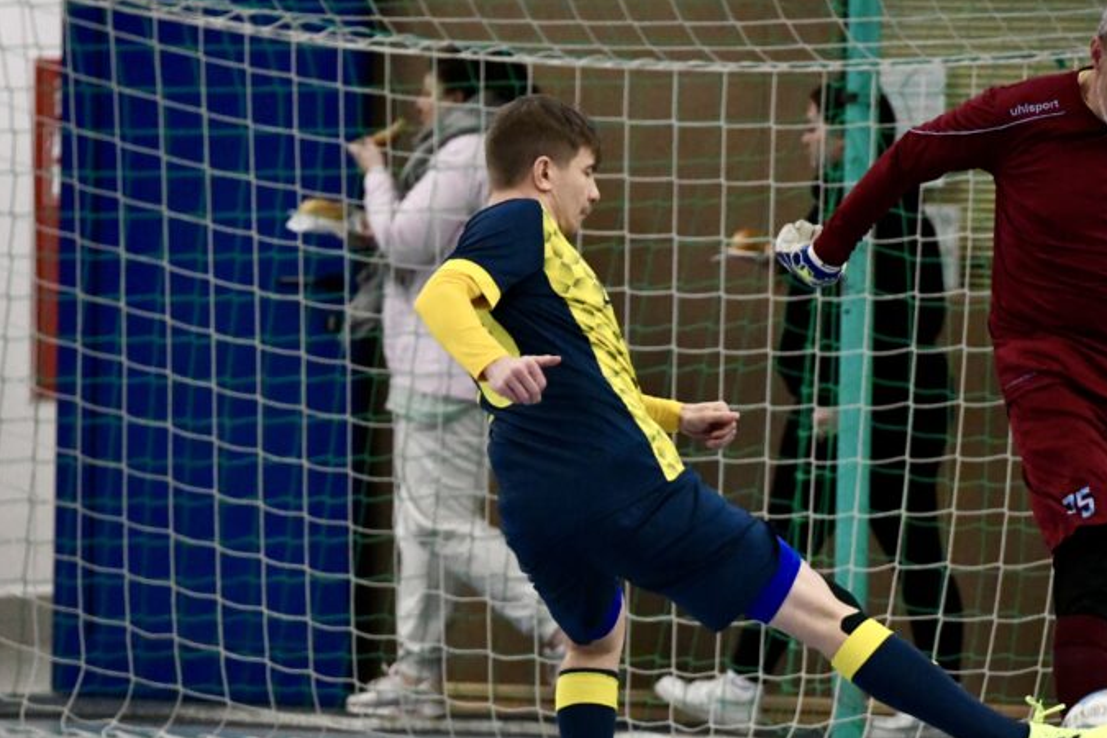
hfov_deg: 7.5
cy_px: 386
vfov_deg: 5.0
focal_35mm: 273
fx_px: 8394
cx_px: 771
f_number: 2.8
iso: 8000
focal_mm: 180
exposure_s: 1/1600
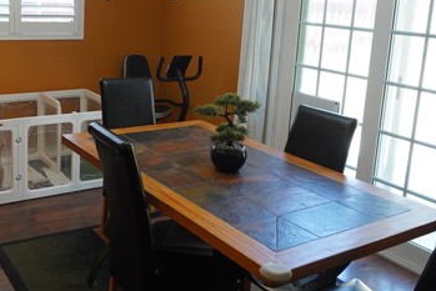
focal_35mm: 44
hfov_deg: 44.2
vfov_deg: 30.3
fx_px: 533
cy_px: 93
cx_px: 167
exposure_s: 1/80
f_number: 6.3
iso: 1600
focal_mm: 24
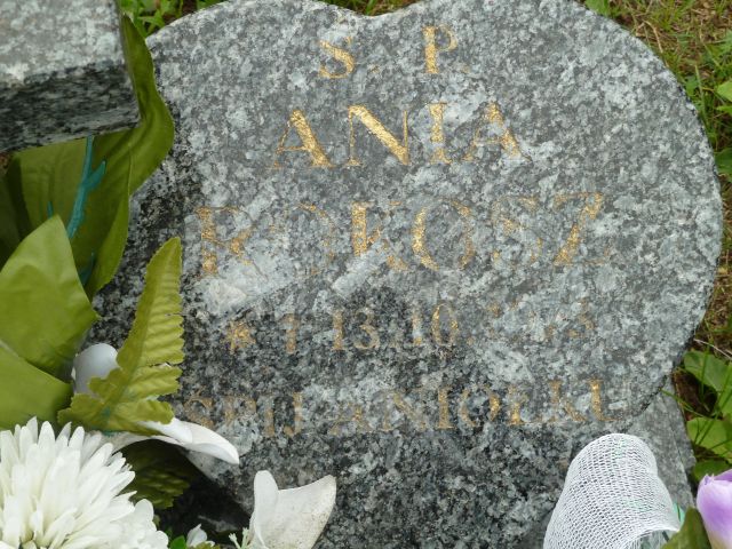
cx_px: 366
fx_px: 1248
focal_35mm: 59
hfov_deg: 32.7
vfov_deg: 24.8
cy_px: 274
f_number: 3.9
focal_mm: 9.7
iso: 80
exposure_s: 1/50
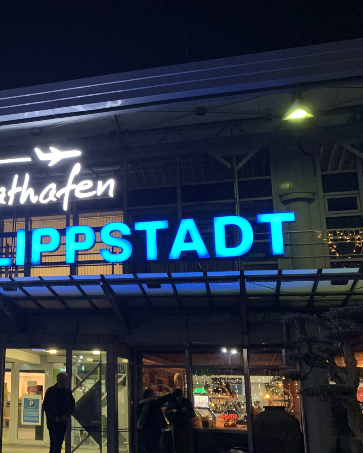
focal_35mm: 45
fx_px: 604
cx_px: 14
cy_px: 242
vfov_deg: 41.1
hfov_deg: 31.3
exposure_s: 1/33
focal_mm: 4.25
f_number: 1.8
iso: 320
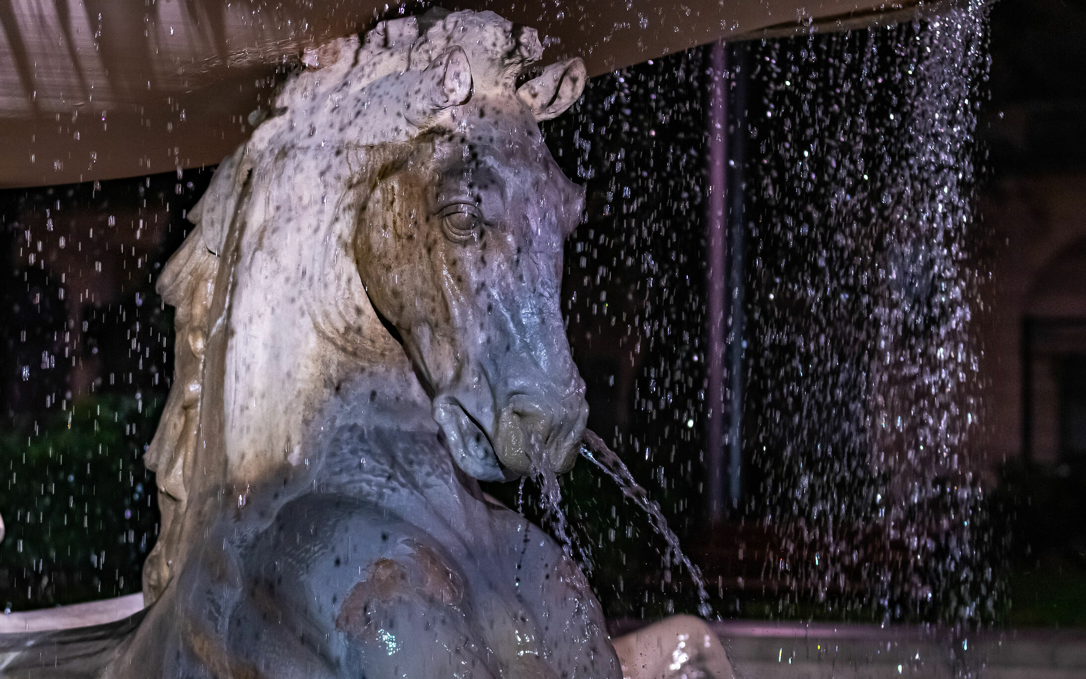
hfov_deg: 13.9
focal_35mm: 151
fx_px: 4469
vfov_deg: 8.7
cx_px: 528
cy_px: 392
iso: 800
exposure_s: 1/250
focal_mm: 90
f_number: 2.8
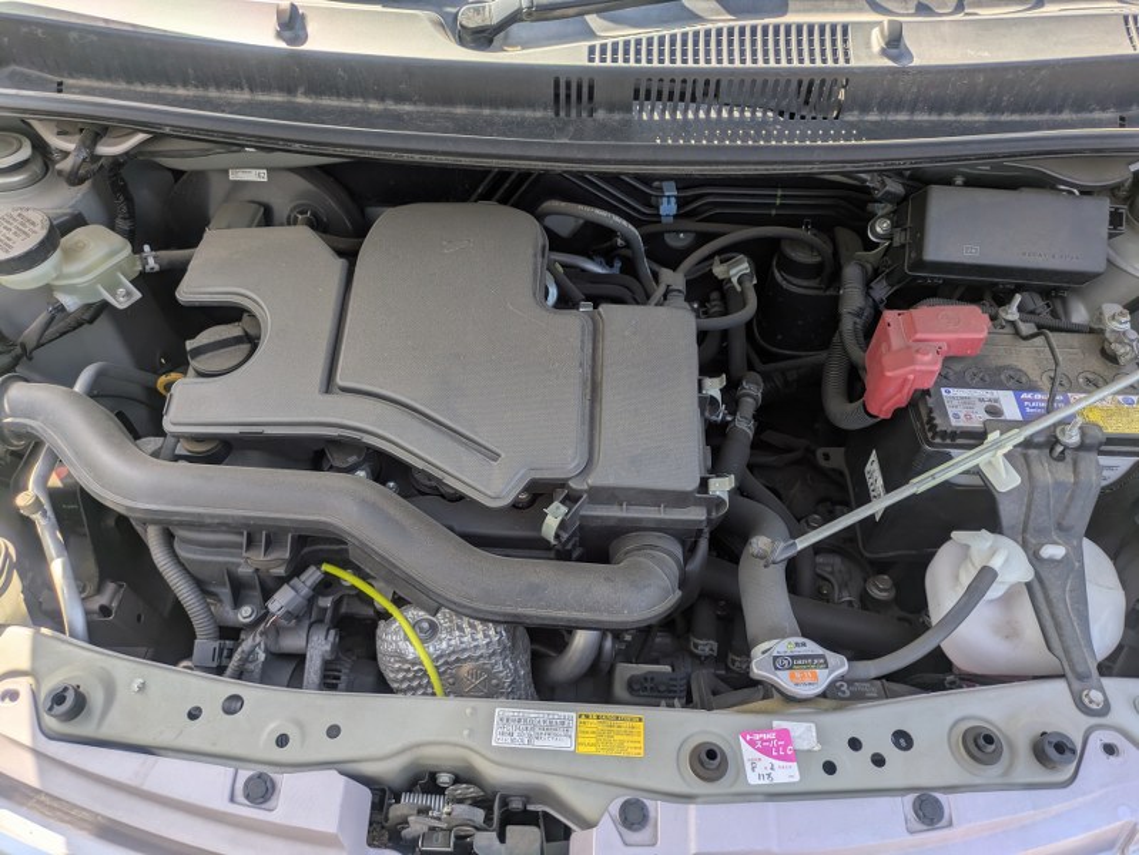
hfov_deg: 69.4
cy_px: 428
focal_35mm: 25
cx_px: 570
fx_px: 823
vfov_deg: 54.9
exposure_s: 1/477
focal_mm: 5.43
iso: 40
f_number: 1.89
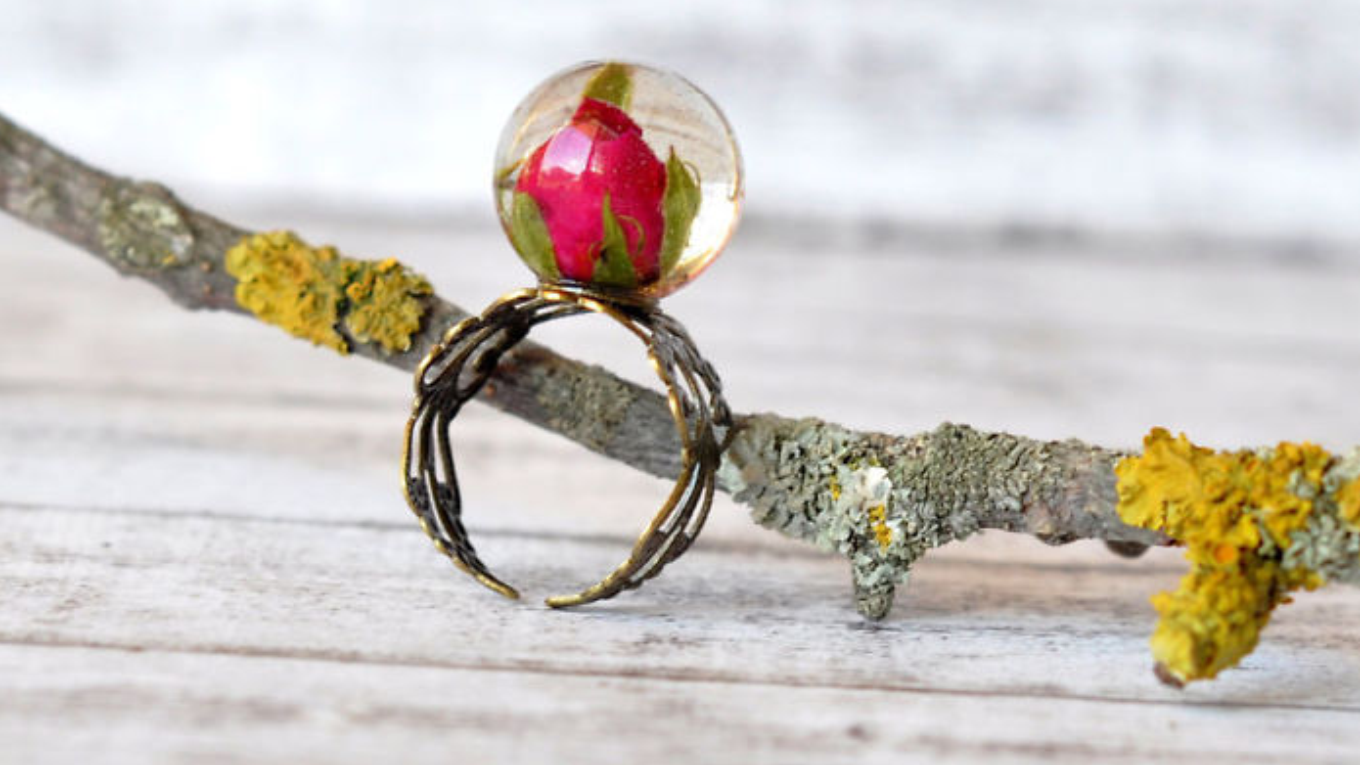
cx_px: 681
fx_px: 2849
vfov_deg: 15.3
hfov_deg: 26.8
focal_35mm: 79
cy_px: 313
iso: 500
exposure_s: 1/100
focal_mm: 50
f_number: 4.5
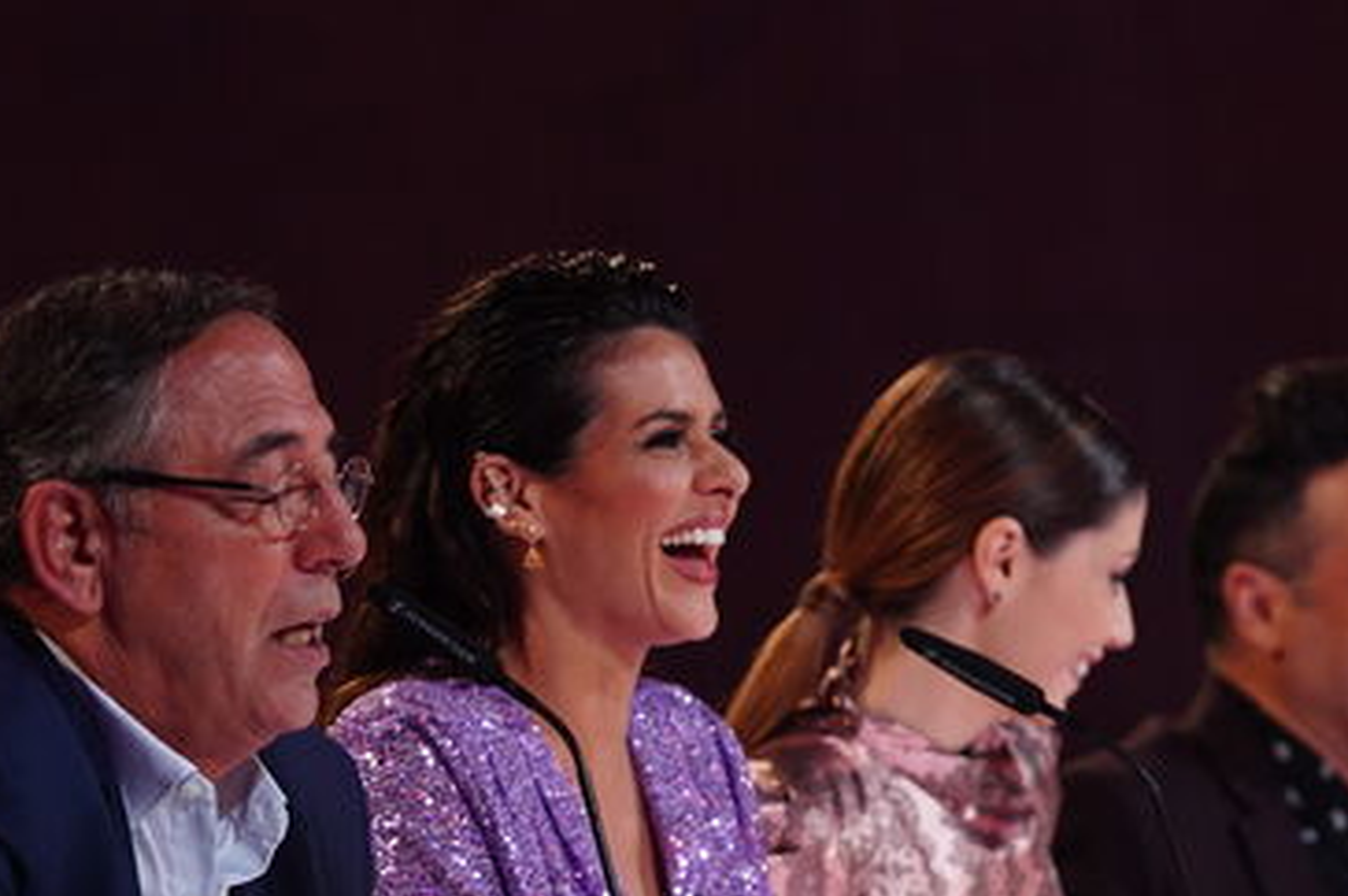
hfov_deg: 6.1
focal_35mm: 339
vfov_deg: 4.0
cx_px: 655
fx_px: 12682
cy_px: 816
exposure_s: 1/160
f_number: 4
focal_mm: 155
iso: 1250
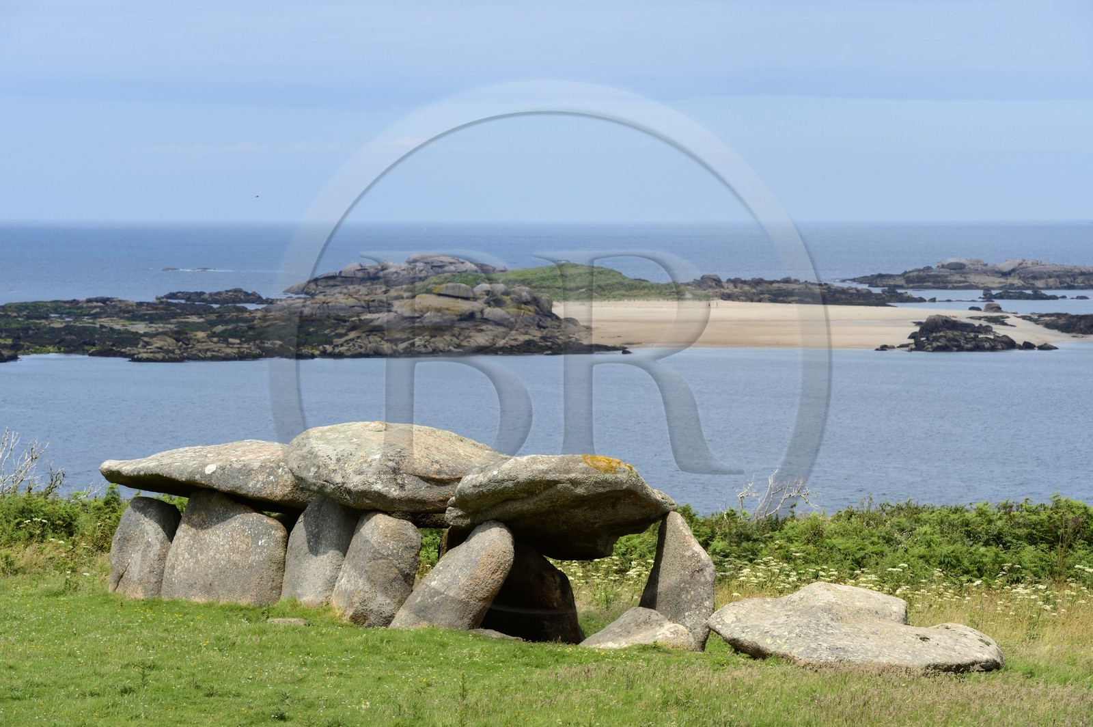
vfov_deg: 8.8
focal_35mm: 155
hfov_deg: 13.3
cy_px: 364
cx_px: 546
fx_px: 4702
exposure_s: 1/250
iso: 200
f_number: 13
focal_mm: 155
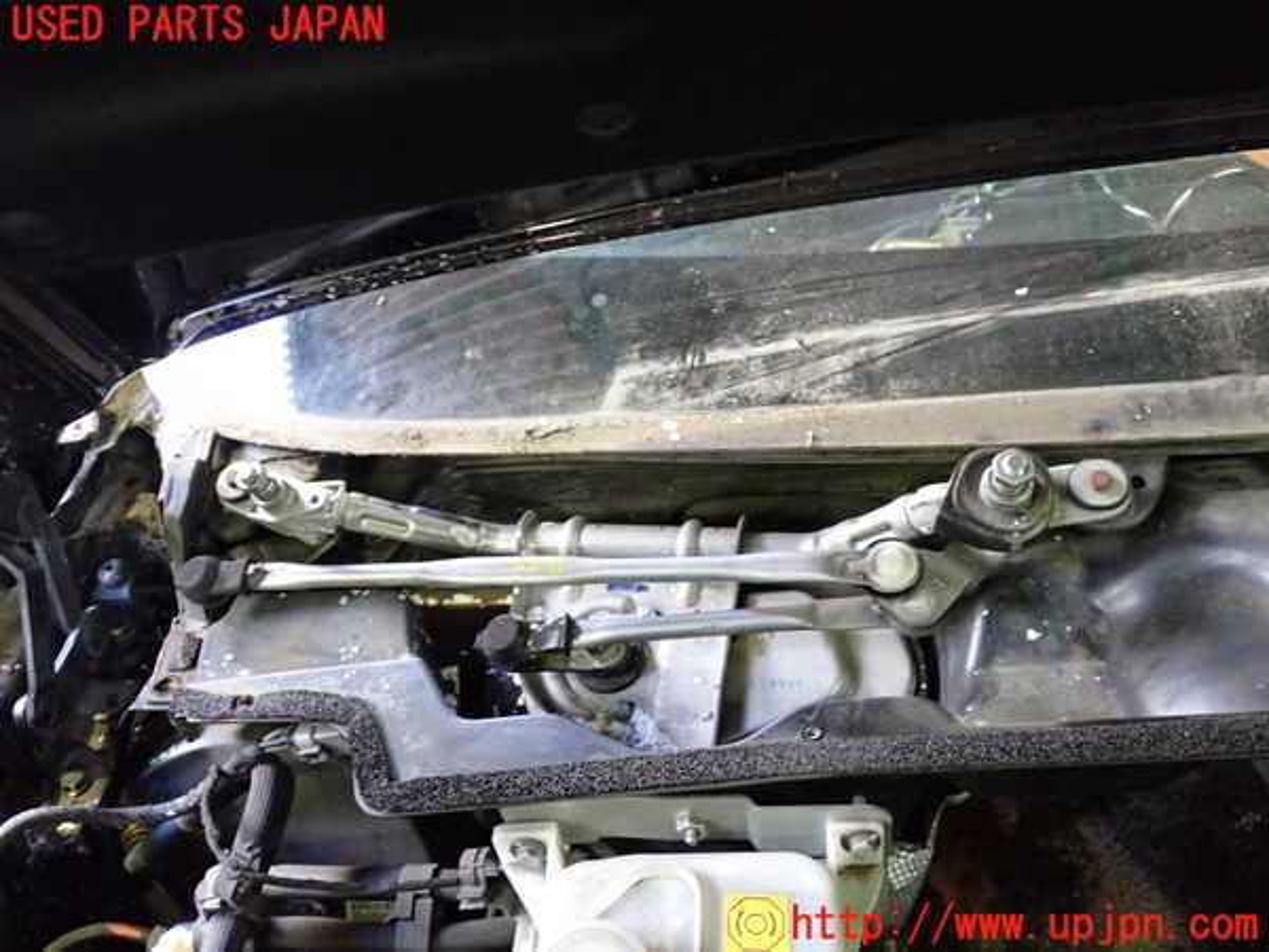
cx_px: 634
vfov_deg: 46.8
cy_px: 476
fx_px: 1100
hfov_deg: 60.0
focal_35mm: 30
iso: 500
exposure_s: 1/30
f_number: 2.3
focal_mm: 5.4
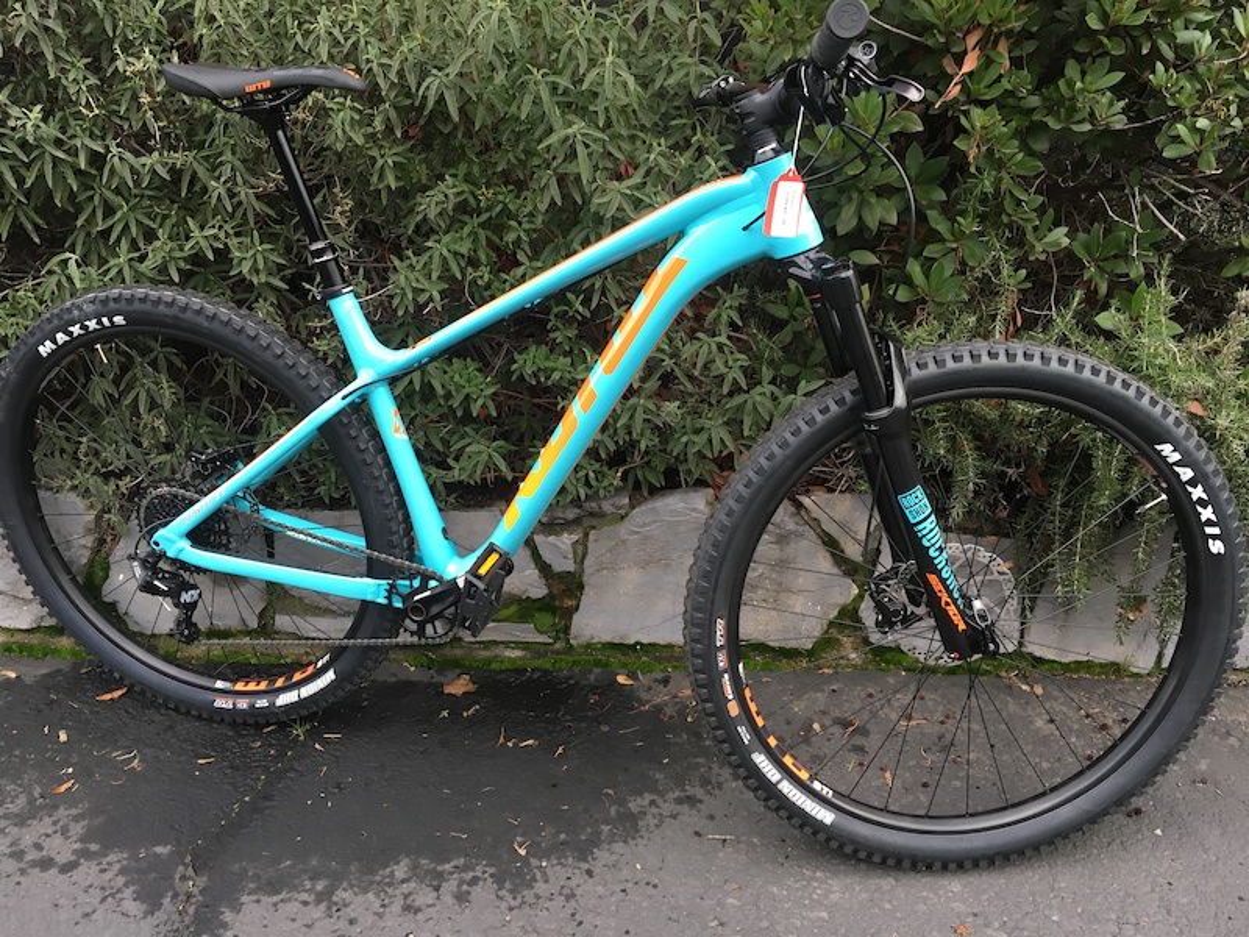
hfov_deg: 61.7
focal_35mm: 29
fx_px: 1046
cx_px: 624
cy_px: 468
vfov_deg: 48.2
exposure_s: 1/40
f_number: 2.2
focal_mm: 4.15
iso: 25
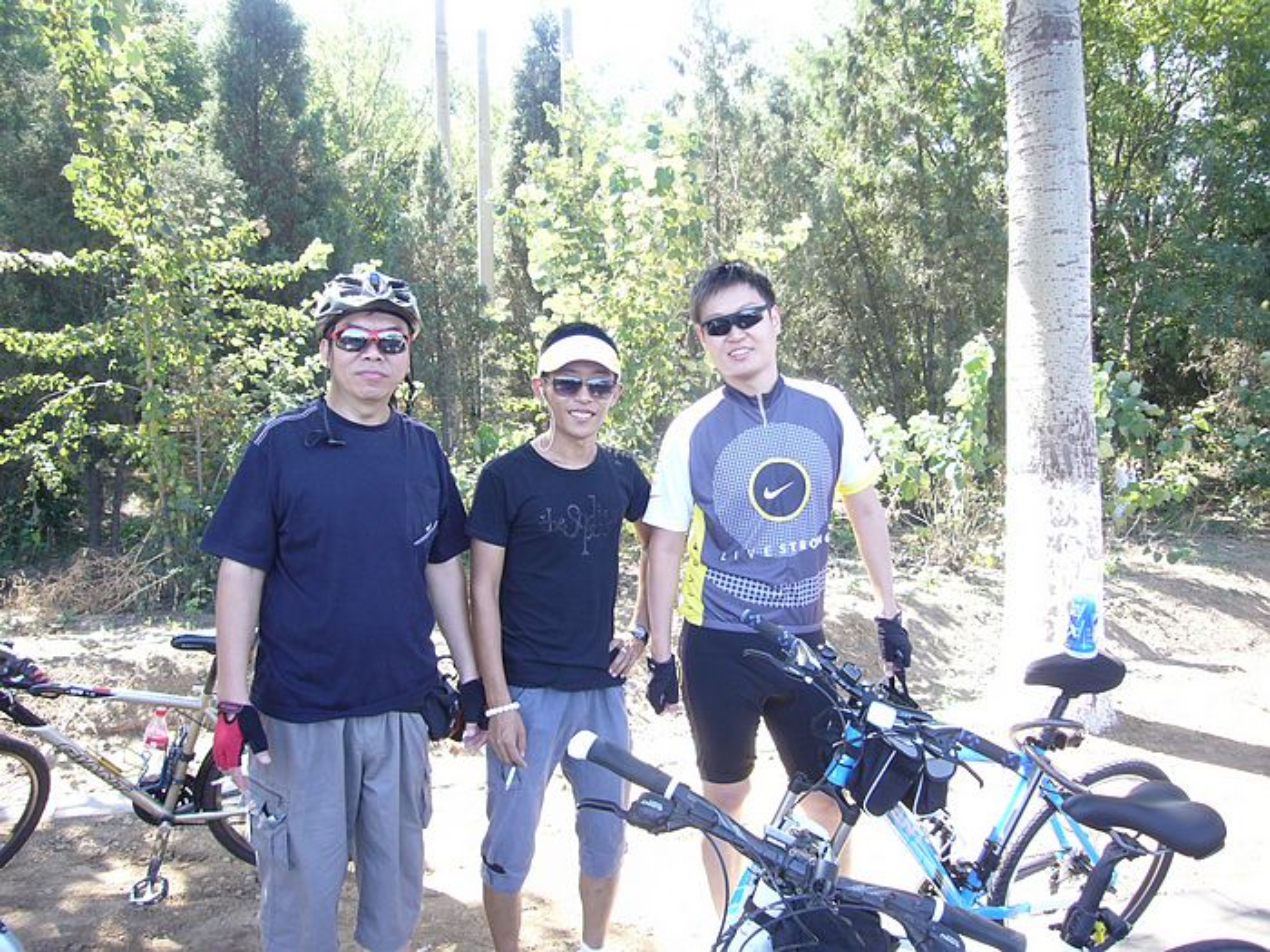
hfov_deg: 63.4
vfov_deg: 49.7
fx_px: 1027
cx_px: 635
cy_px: 476
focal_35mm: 28
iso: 80
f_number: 2.8
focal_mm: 4.6
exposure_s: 1/60
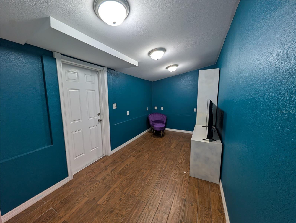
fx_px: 103
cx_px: 148
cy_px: 112
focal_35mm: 12
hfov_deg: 110.5
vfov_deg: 94.6
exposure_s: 1/28.5
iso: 59
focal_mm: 2.02
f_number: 1.7
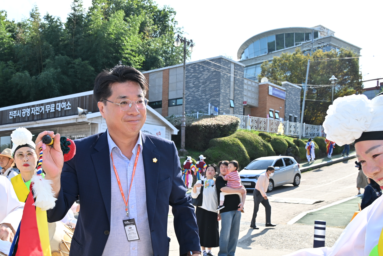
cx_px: 144
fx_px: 436
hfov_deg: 47.0
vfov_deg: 32.3
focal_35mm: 41
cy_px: 178
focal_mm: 29
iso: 320
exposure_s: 1/250
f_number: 10
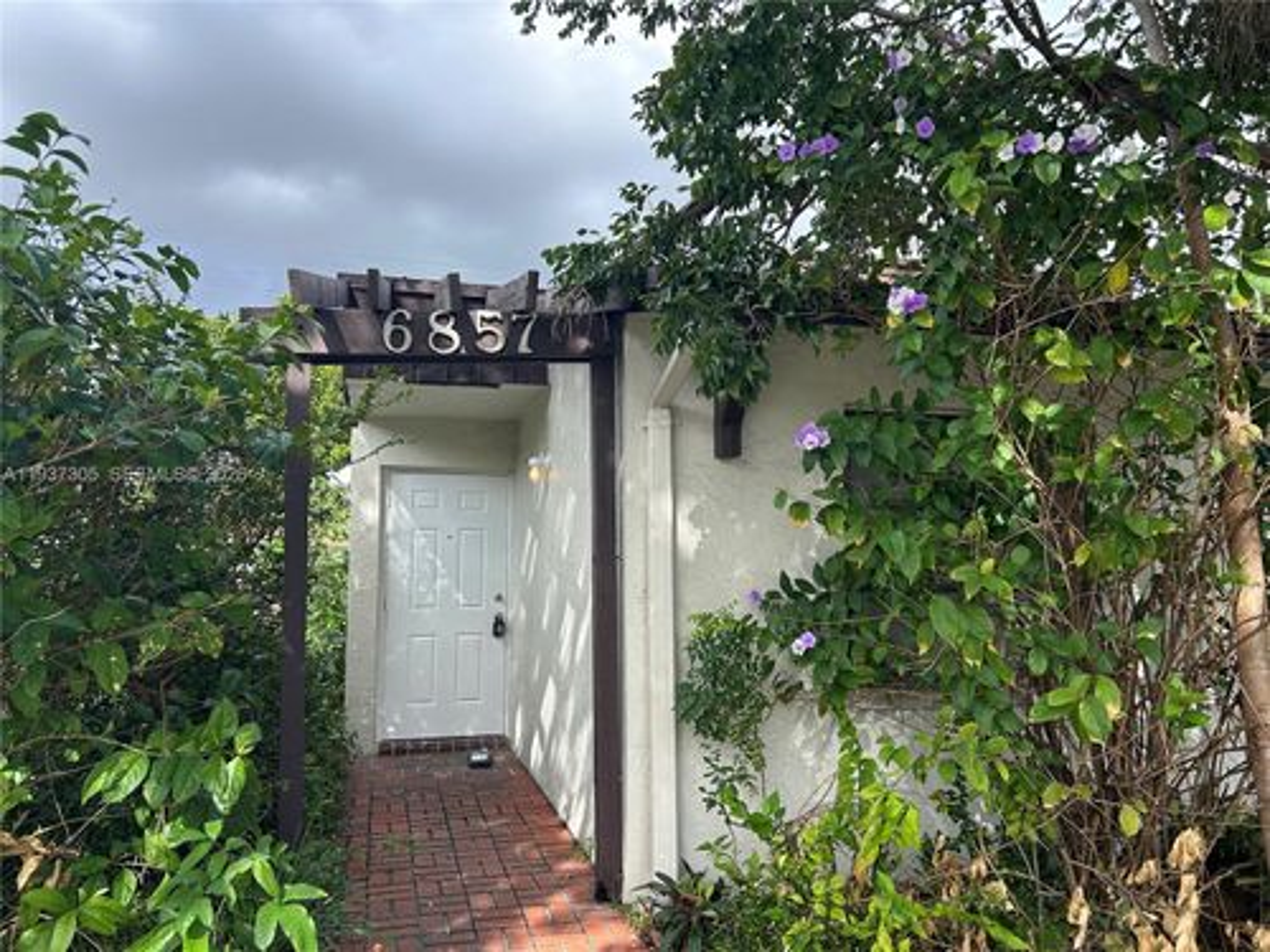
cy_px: 476
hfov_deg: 67.3
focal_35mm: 26
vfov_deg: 53.1
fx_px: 954
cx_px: 635
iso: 50
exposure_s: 1/1295
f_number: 1.5
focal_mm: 5.7
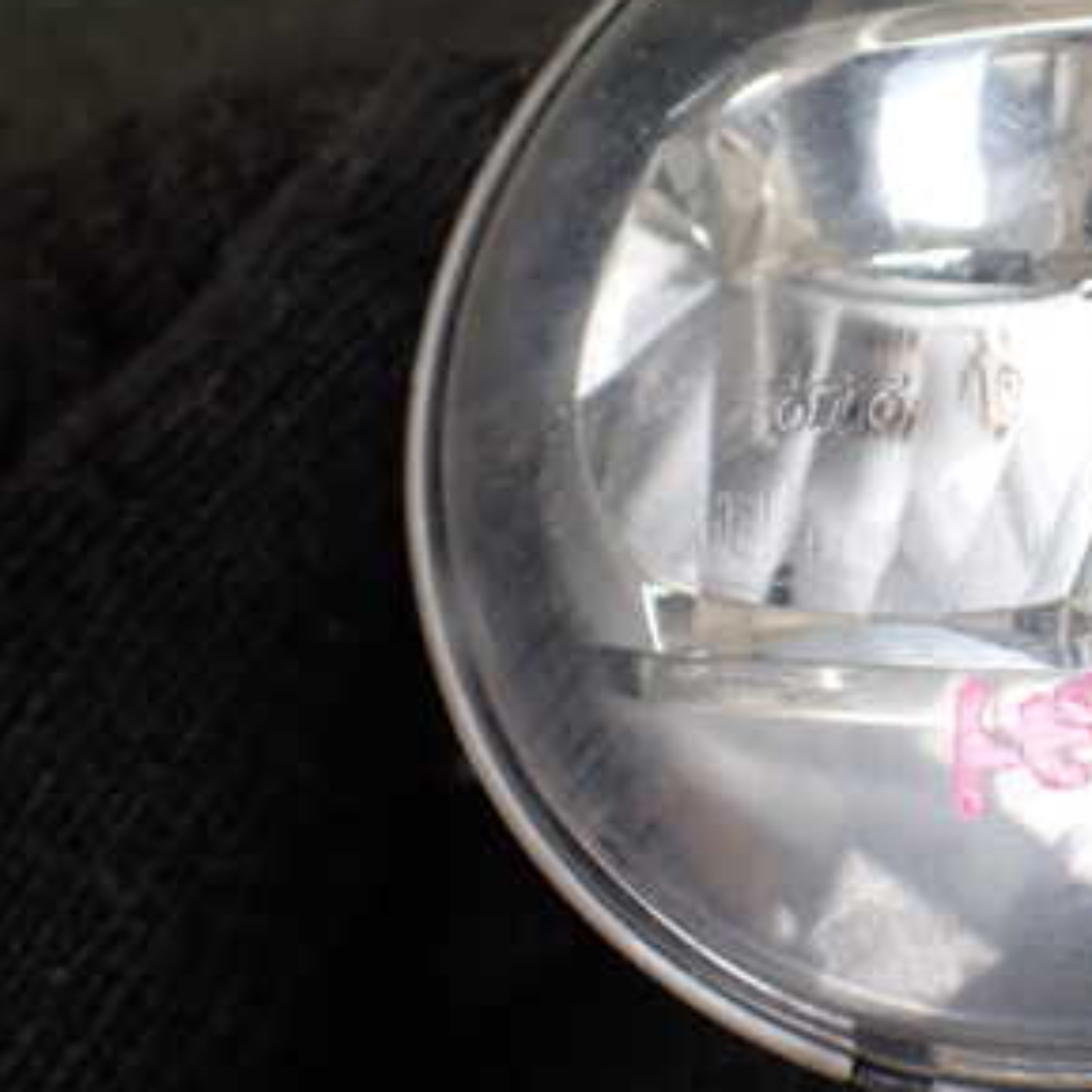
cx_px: 1130
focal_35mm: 55
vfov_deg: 31.0
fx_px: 1963
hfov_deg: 28.8
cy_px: 435
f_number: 2.3
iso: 100
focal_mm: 5.4
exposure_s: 1/125
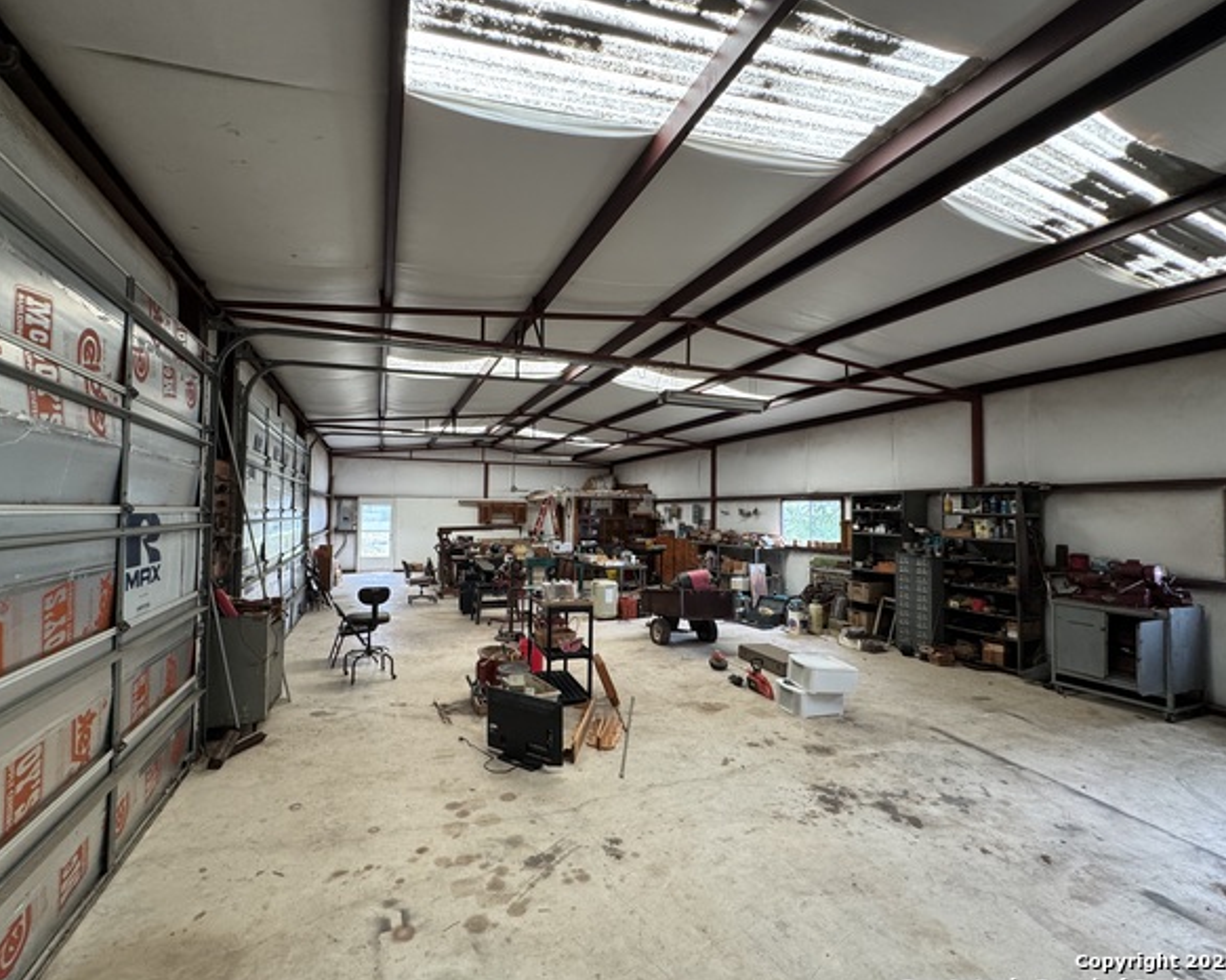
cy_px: 494
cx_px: 570
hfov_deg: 96.7
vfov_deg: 84.0
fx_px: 544
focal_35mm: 15
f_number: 2.2
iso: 250
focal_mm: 2.22
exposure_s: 1/99
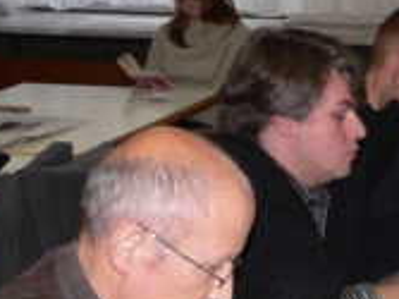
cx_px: 461
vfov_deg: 11.2
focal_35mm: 132
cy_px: 256
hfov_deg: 14.5
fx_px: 1520
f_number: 2.8
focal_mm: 7.1
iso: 100
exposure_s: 1/60
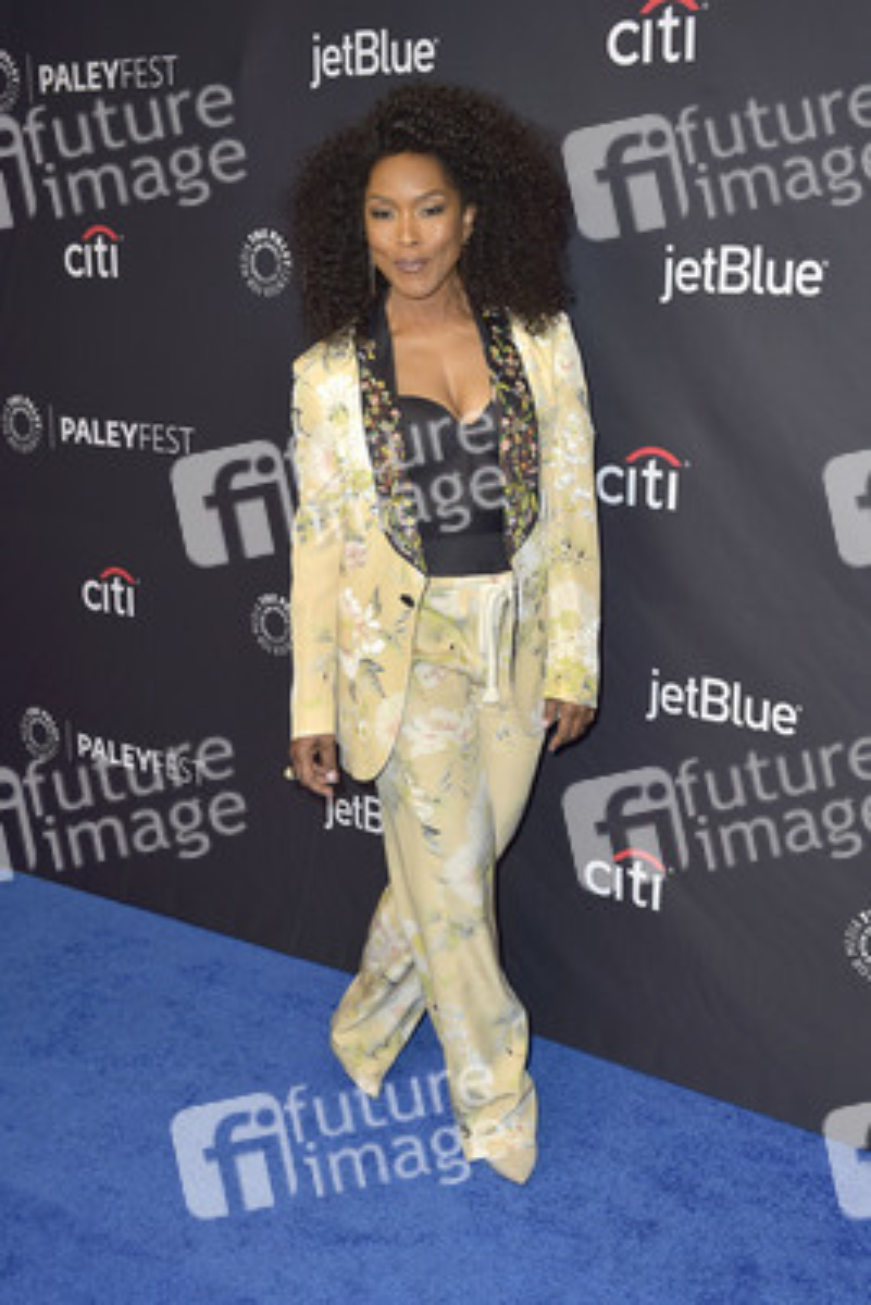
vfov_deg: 44.5
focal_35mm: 44
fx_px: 1595
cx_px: 436
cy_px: 652
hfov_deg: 30.5
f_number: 5.6
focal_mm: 44
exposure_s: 1/250
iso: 250
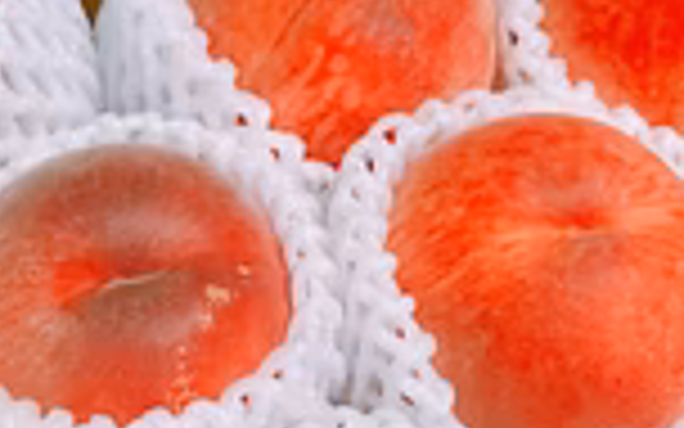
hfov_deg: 26.5
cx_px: 369
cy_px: 414
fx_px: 1454
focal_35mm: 78
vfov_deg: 16.4
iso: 400
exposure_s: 1/40
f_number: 1.8
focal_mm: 3.99
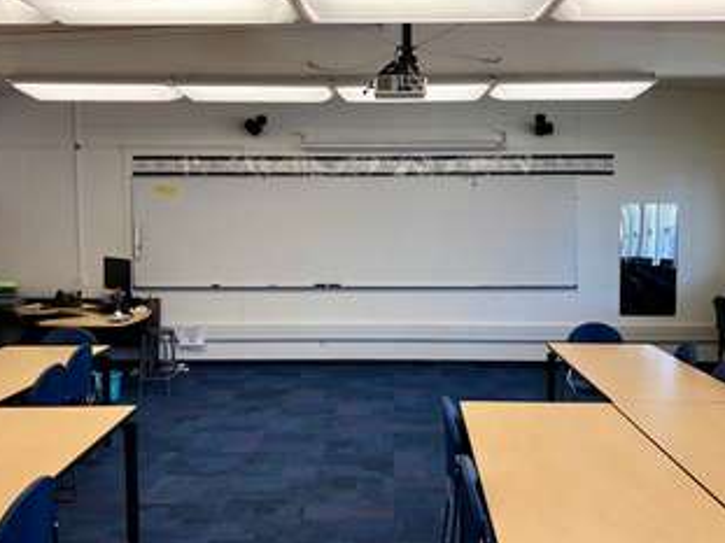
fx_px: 754
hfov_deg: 51.4
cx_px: 375
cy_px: 261
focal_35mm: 36
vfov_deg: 39.6
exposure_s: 1/120
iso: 64
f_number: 1.8
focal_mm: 4
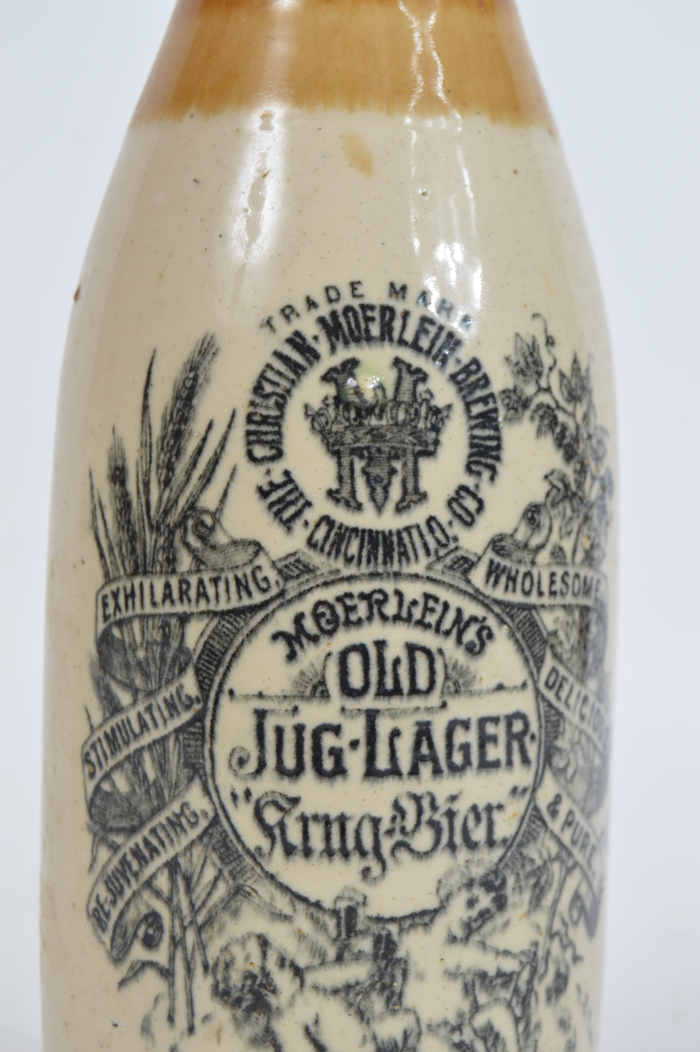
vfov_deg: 24.6
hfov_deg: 16.5
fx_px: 2411
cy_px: 526
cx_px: 350
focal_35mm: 82
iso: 100
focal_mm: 55
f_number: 9
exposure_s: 1/80
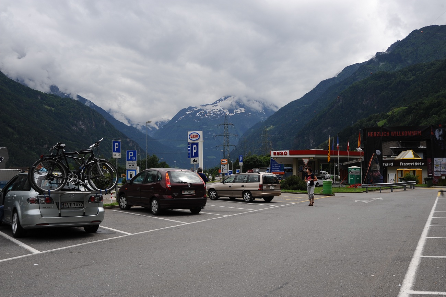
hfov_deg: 50.7
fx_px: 470
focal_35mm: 38
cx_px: 223
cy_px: 148
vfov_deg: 35.0
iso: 200
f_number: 9
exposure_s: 1/320
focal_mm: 38
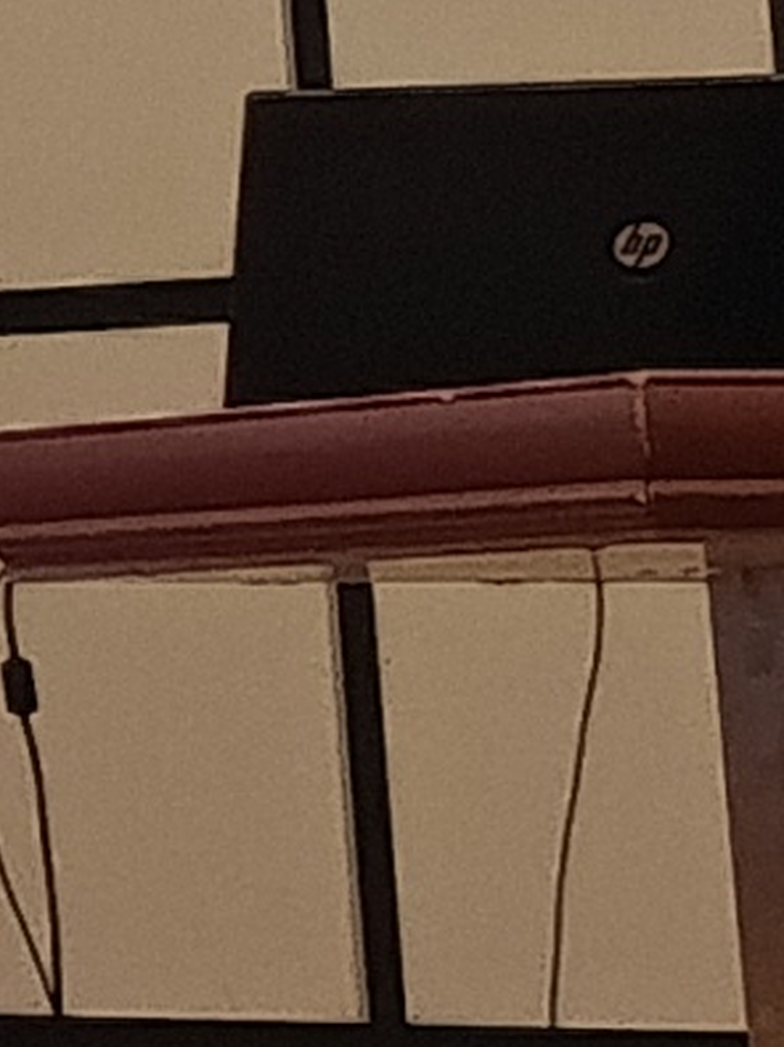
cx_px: -3687
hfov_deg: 4.7
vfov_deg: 8.1
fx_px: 7342
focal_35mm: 243
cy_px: -225
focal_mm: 5.24
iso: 781
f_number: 1.7
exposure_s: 1/100
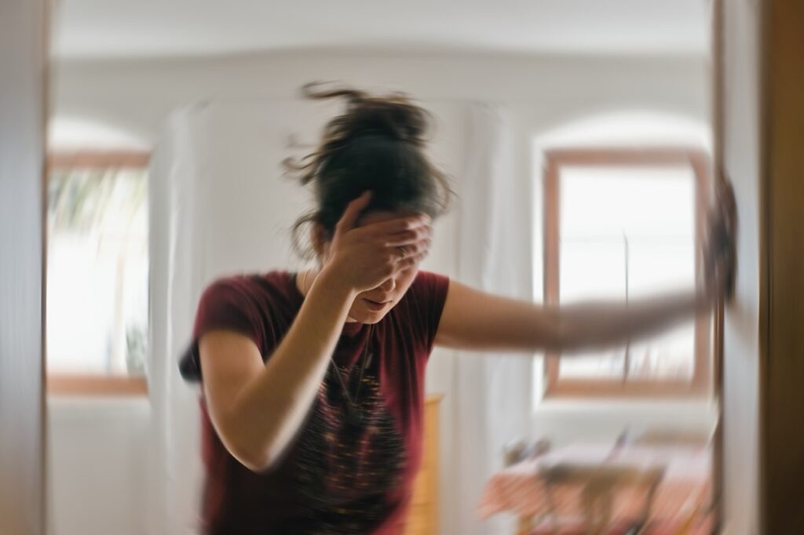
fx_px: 1674
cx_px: 402
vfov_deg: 18.2
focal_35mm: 75
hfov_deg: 27.0
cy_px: 268
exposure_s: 1/80
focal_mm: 50
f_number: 5.6
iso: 200
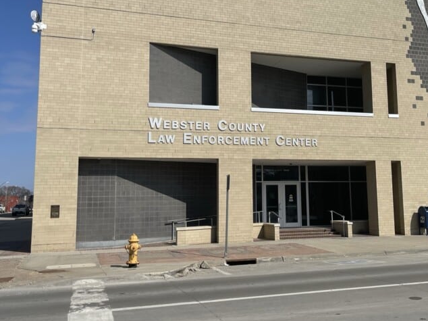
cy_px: 123
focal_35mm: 42
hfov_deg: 44.4
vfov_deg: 34.2
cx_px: 269
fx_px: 519
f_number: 1.6
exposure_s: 1/8547
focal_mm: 5.1
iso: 32
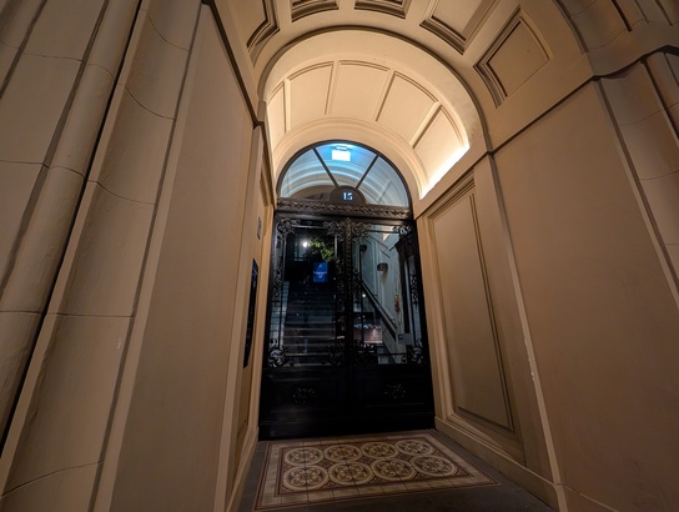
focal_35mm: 12
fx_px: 236
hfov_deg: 110.4
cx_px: 340
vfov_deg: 94.7
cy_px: 256
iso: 218
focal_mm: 2.02
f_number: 1.7
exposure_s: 1/25
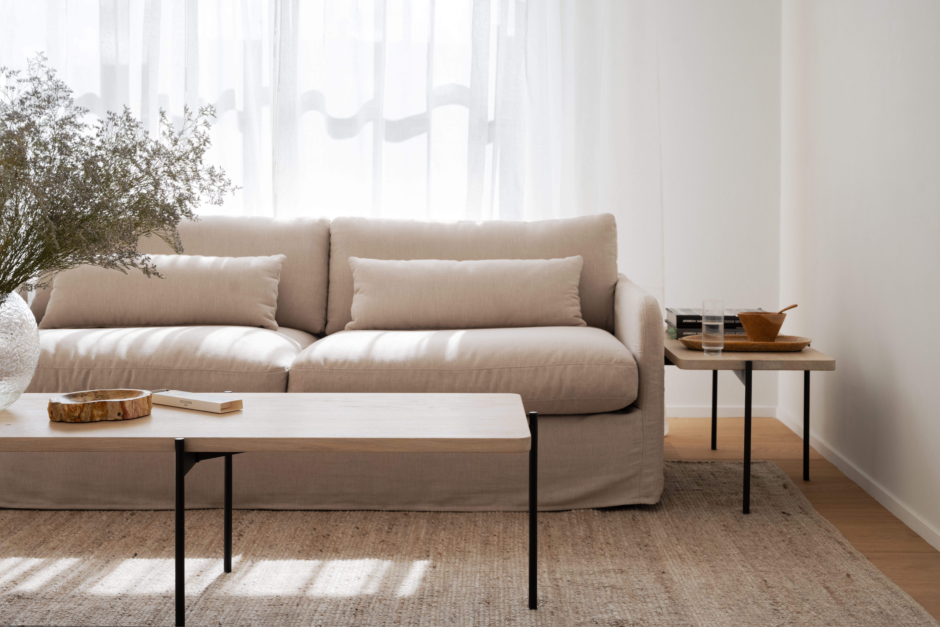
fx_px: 1227
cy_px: 314
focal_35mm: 47
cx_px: 470
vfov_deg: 28.6
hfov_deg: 41.9
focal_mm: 47
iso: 250
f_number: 6.3
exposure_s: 1/500
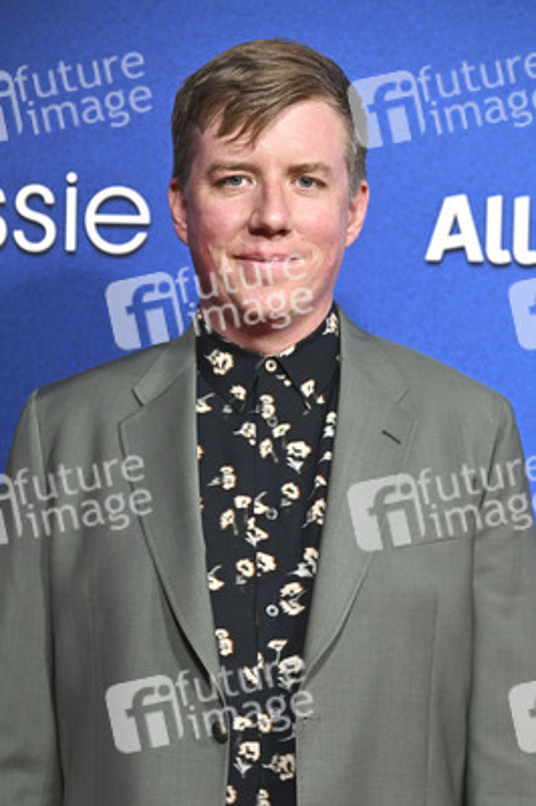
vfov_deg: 21.5
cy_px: 403
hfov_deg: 14.4
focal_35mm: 95
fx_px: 2125
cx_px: 268
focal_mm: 95
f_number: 4.5
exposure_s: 1/250
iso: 3200
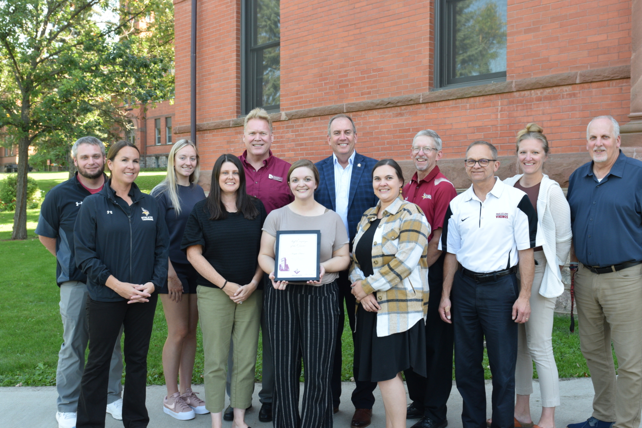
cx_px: 321
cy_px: 214
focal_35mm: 36
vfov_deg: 36.9
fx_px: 642
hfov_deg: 53.1
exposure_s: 1/125
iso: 400
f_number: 5.6
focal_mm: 24
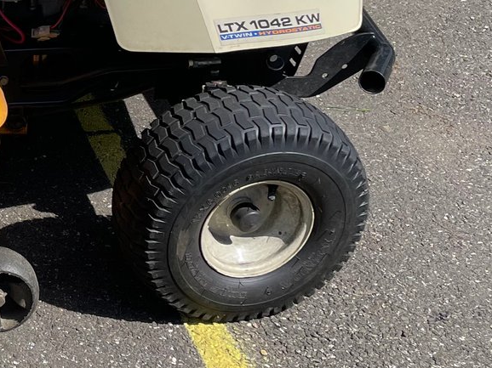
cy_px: 66
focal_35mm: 90
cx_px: -189
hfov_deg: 19.6
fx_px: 1279
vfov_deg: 16.3
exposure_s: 1/2092
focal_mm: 4.2
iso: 32
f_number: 1.6
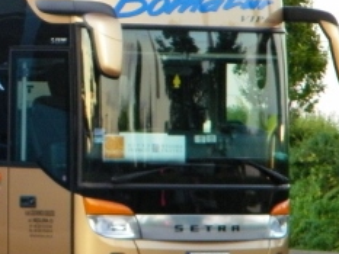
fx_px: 5242
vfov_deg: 2.8
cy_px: 96
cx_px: -111
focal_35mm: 535
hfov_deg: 3.7
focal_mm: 34.9
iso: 200
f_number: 5.2
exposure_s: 1/50
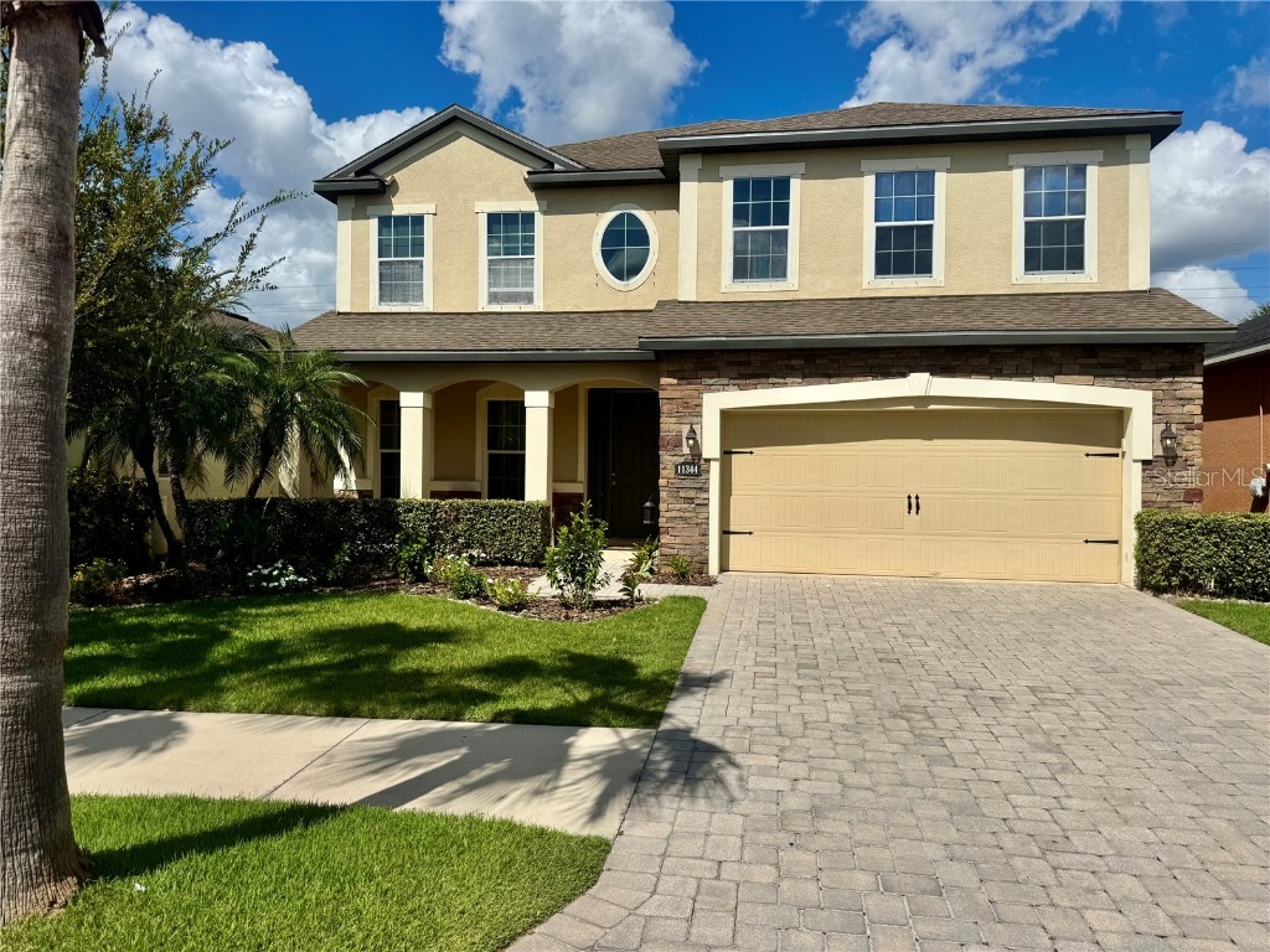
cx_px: 635
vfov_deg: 56.8
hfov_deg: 71.6
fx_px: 881
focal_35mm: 24
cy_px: 476
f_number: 1.78
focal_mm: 6.76
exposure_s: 1/10417
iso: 80
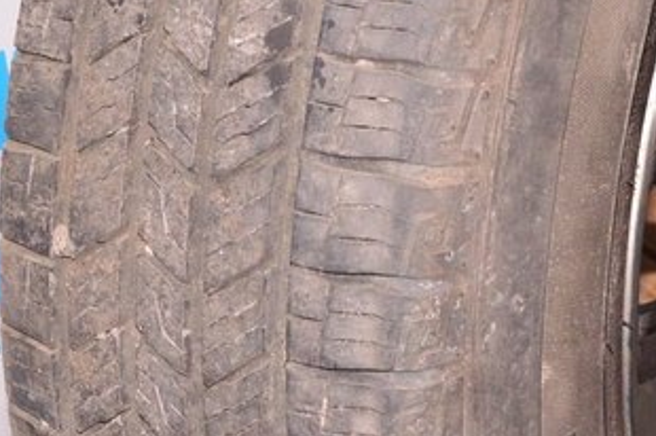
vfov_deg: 10.6
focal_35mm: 129
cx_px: 423
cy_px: 124
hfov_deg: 15.9
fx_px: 2348
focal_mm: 26
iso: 1600
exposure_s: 1/200
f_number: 8
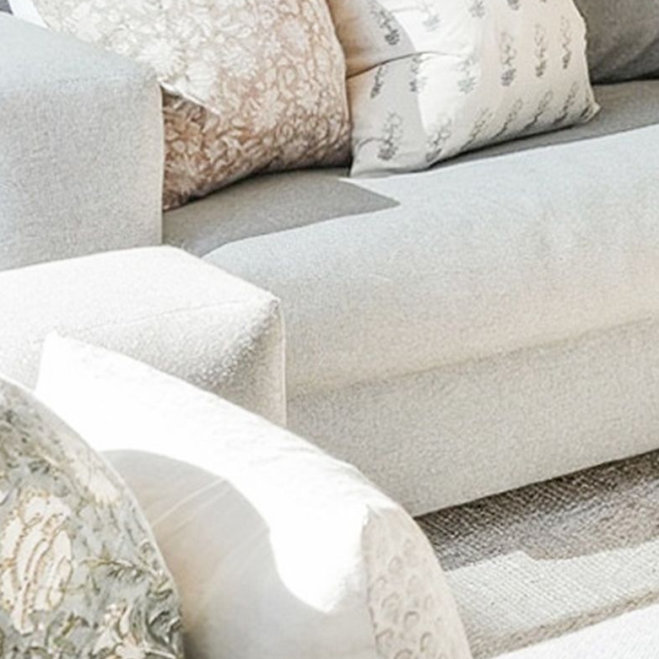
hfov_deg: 12.8
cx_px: 1227
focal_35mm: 122
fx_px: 2628
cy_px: -430
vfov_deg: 13.2
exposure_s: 1/1600
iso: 400
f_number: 8
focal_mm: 16
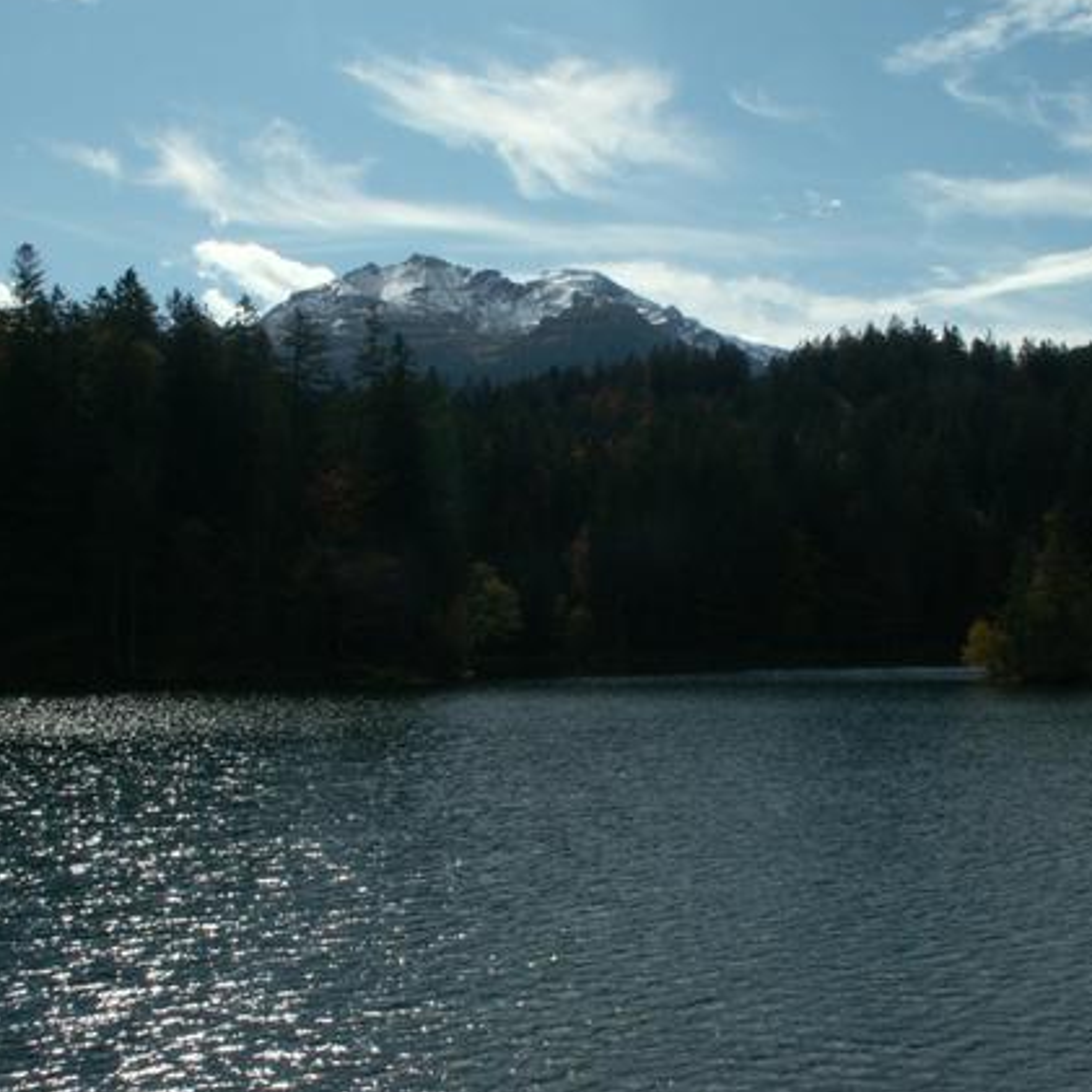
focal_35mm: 47
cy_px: 594
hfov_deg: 36.0
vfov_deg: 36.0
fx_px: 1677
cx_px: 488
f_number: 8
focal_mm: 5.86
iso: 50
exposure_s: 1/400
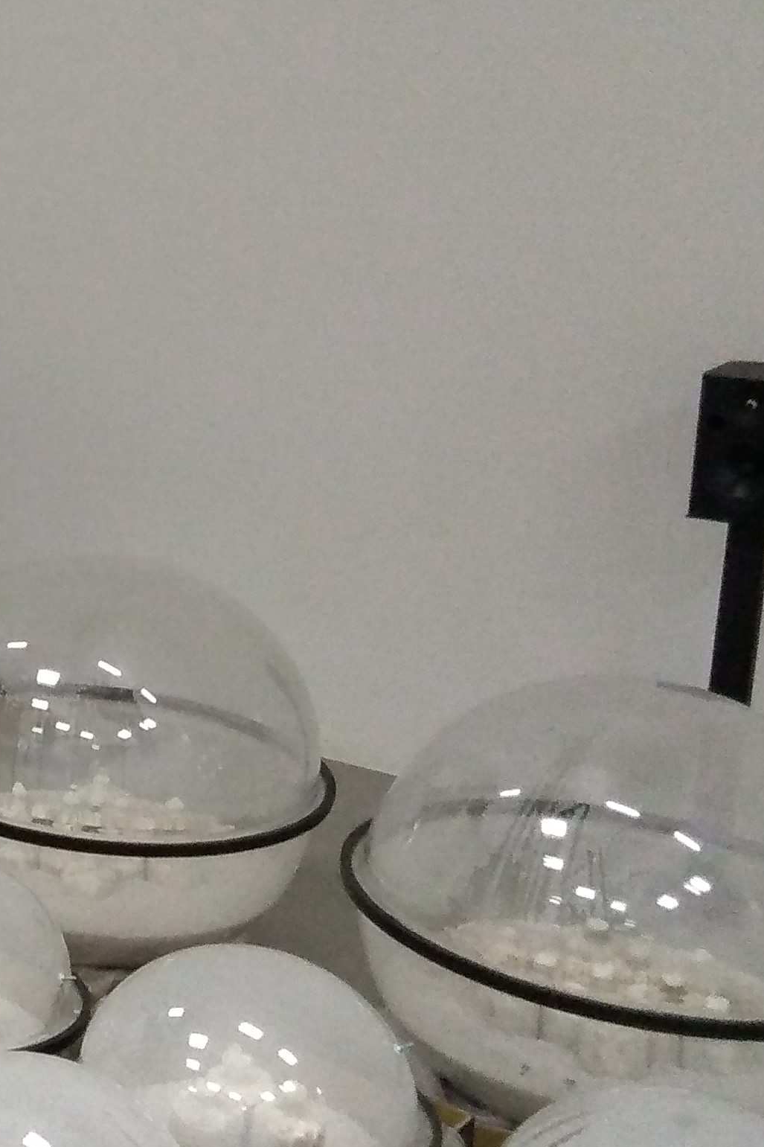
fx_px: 2324
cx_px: -523
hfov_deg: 16.3
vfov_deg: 27.7
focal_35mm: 73
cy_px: 490
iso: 622
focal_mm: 3.46
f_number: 2.2
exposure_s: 1/20
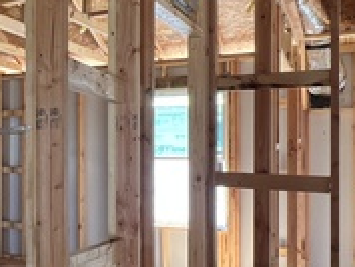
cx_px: 14
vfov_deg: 30.9
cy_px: 143
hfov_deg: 36.9
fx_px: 482
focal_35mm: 47
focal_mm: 1.57
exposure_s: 1/99
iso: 125
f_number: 1.8
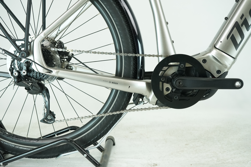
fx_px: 314
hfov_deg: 43.6
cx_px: 126
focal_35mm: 45
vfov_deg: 29.9
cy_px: 84
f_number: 5.6
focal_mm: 45
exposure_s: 1/200
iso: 1600
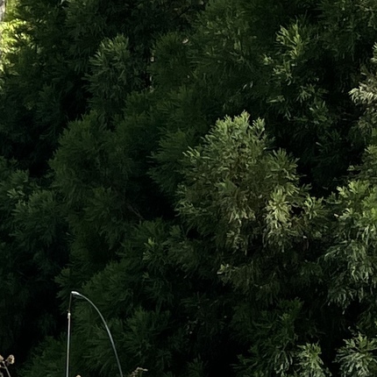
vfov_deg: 10.7
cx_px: -608
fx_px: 2021
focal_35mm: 164
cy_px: 238
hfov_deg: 9.2
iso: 32
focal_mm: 4.2
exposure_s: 1/963
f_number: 1.6
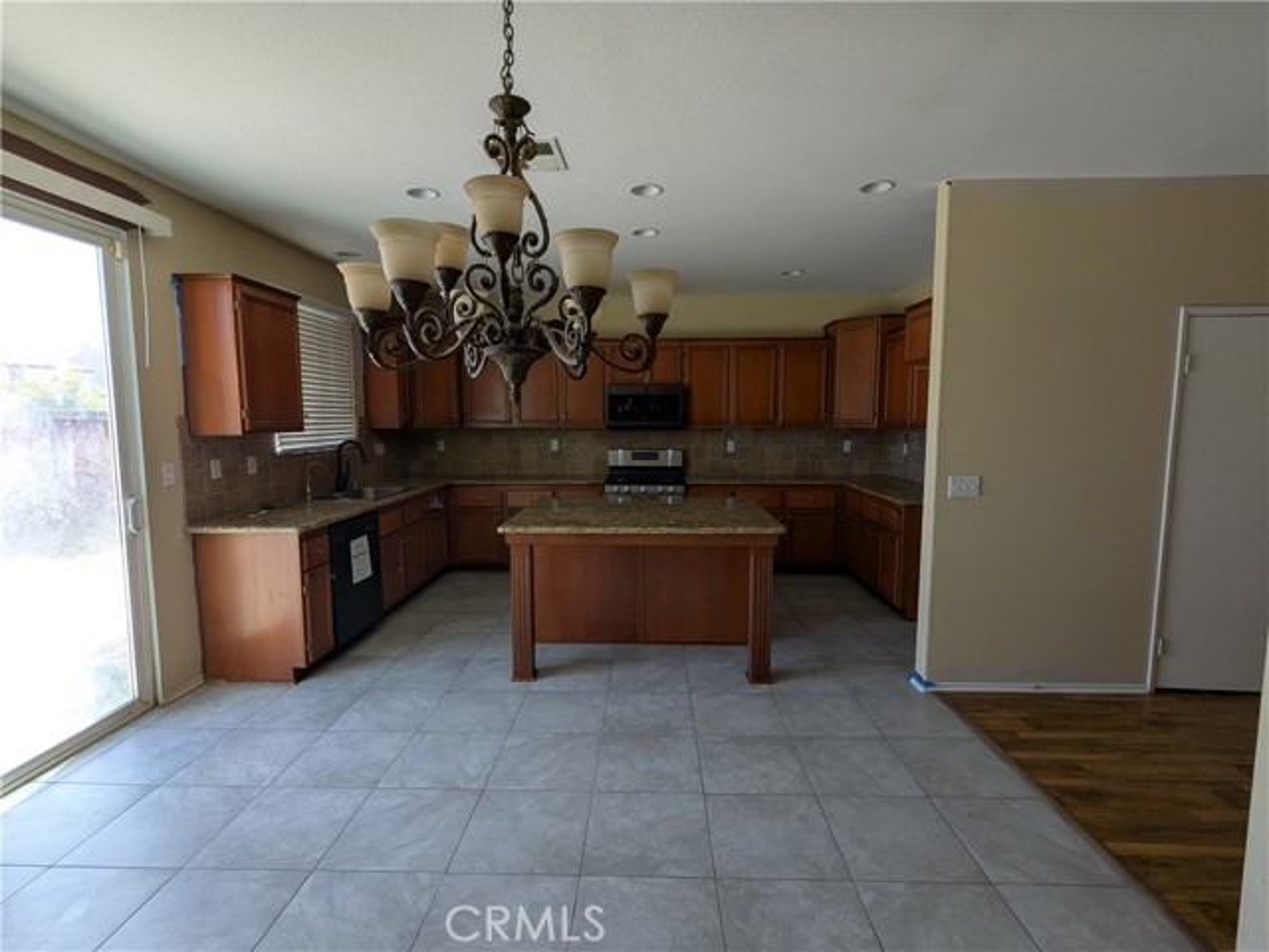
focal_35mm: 16
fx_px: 587
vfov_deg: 78.1
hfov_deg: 94.5
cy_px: 476
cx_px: 634
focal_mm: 2.35
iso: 46
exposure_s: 1/134
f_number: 2.2
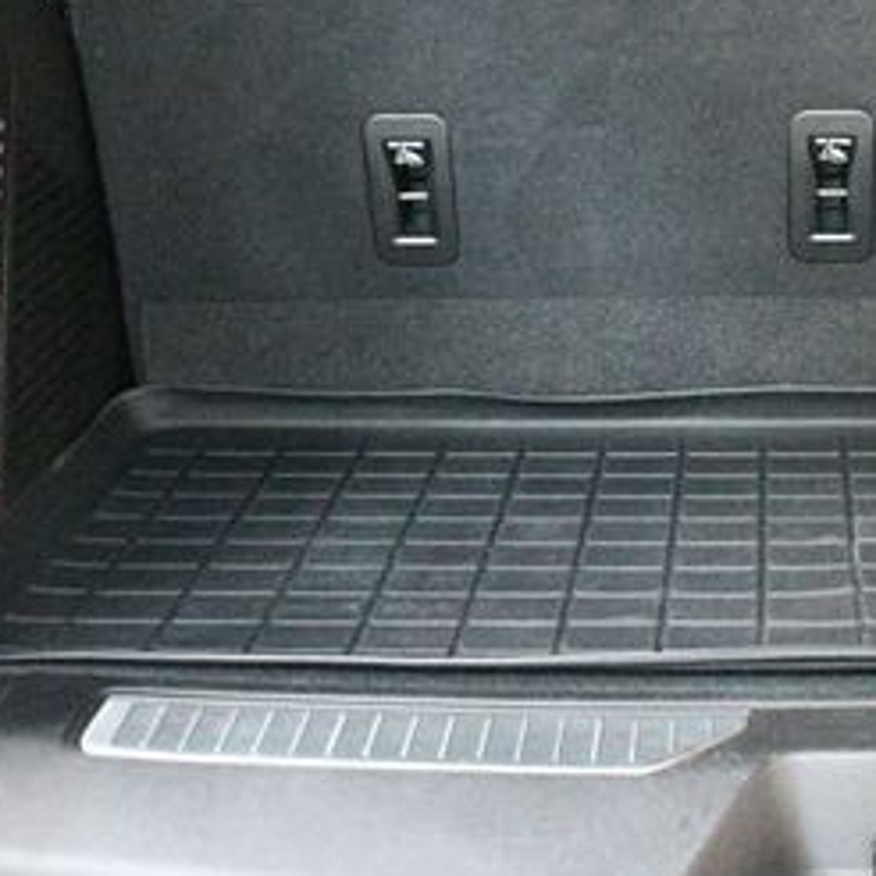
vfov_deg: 22.7
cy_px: 171
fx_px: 2147
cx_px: 805
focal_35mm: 75
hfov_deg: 22.4
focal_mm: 23
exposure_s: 1/60
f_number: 3.8
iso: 12800
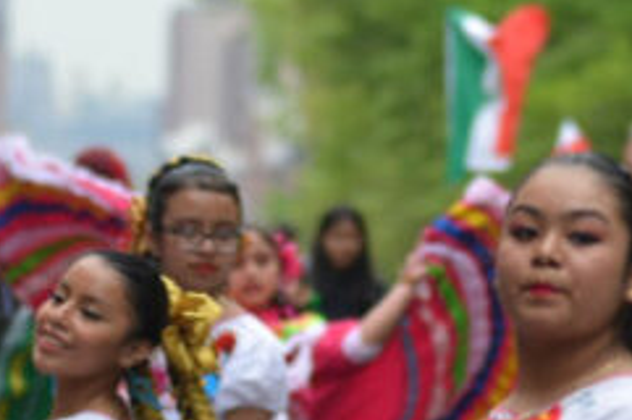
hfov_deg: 2.8
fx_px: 12956
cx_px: 823
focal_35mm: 739
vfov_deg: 1.9
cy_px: 690
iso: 100
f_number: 4
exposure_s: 1/250
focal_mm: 116
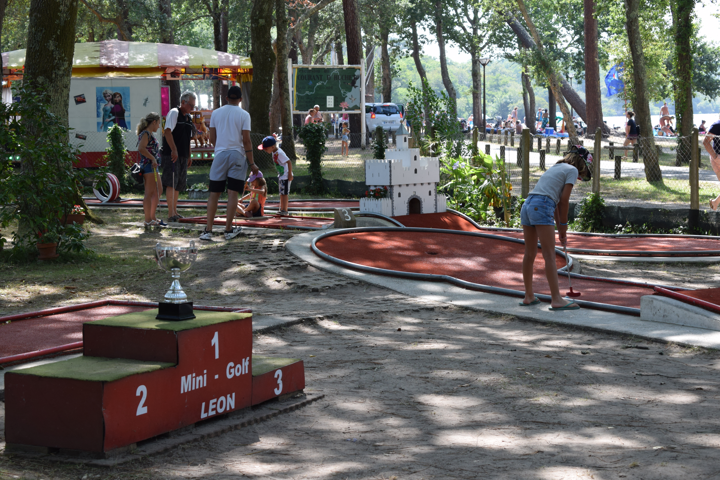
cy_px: 240
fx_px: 1650
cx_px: 360
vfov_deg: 16.6
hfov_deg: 24.6
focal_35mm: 82
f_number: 7.1
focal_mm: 55
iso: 400
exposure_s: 1/200
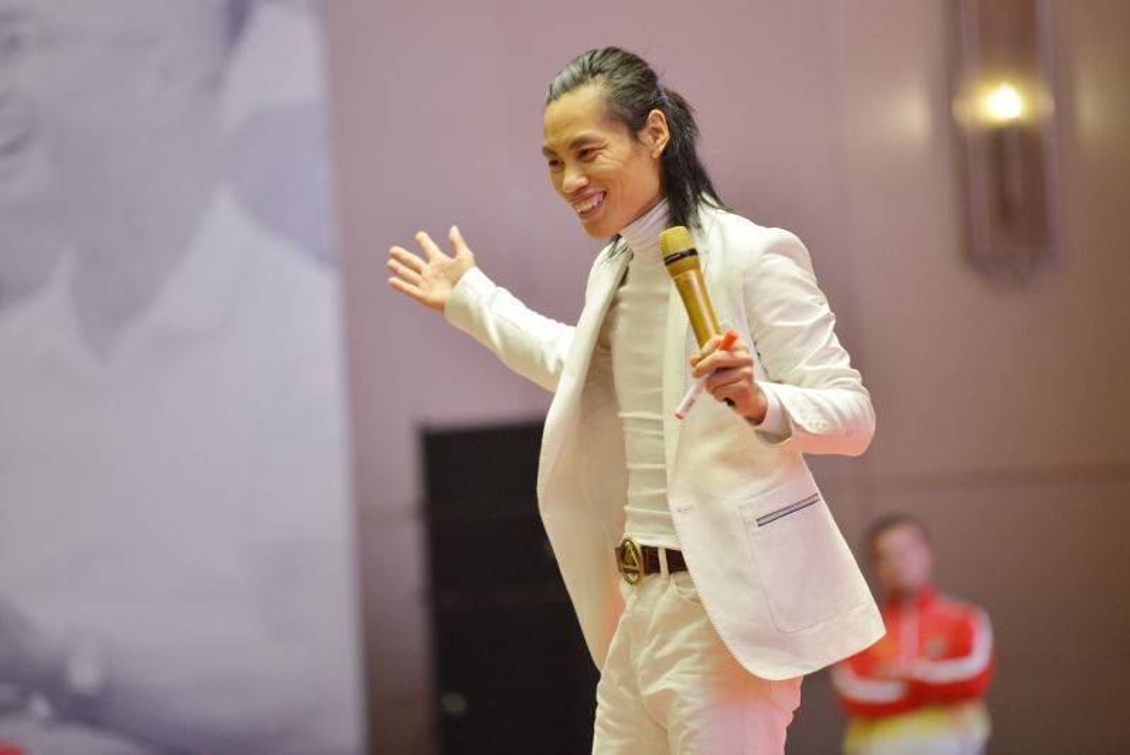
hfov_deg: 10.3
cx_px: 565
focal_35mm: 200
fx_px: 6282
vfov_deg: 6.9
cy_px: 378
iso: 2000
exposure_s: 1/200
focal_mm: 200
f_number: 2.8
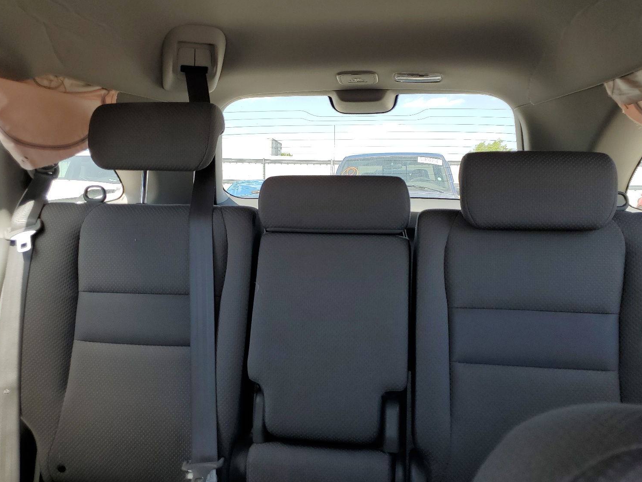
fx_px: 519
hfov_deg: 63.4
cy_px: 251
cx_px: 327
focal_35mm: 28
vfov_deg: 49.7
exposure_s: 1/833
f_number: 1.5
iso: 50
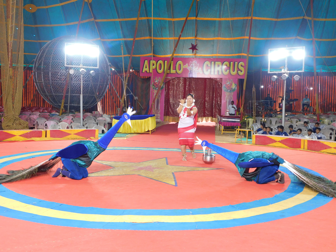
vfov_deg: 39.7
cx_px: 168
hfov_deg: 51.4
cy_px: 126
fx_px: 349
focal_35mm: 36
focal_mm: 6.3
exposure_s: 1/30
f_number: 3.5
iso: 180
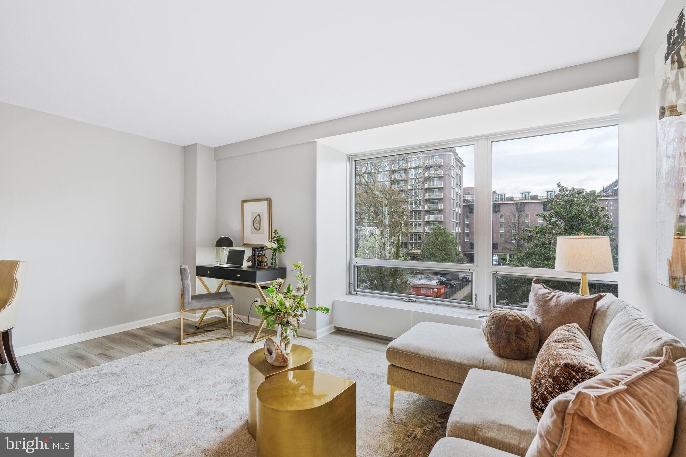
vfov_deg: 72.0
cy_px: 228
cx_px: 343
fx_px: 314
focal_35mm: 16
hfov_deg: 95.0
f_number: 8
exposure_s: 1/15
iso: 200
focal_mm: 16.5
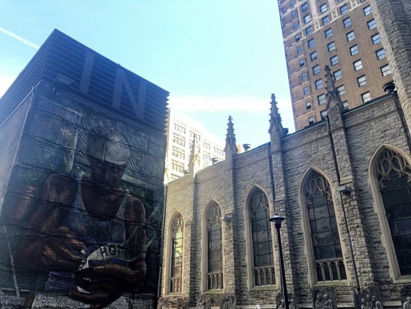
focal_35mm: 28
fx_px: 332
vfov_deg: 49.7
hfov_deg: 63.4
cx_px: 206
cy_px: 154
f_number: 1.8
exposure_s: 1/120
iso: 40
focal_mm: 3.99
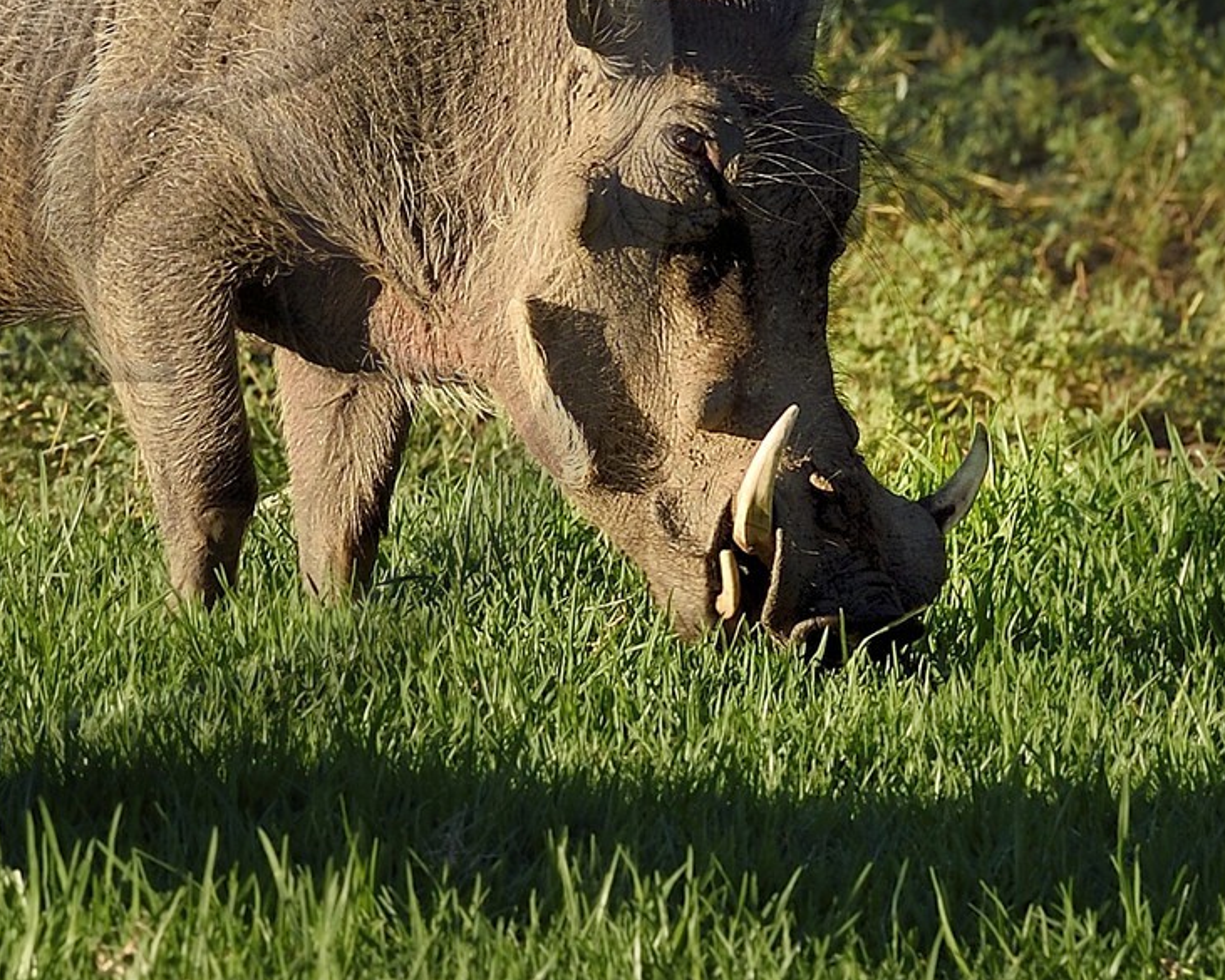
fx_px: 14903
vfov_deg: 3.8
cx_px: -17
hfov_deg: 4.7
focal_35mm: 411
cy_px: 110
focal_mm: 200
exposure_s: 1/320
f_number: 8
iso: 200
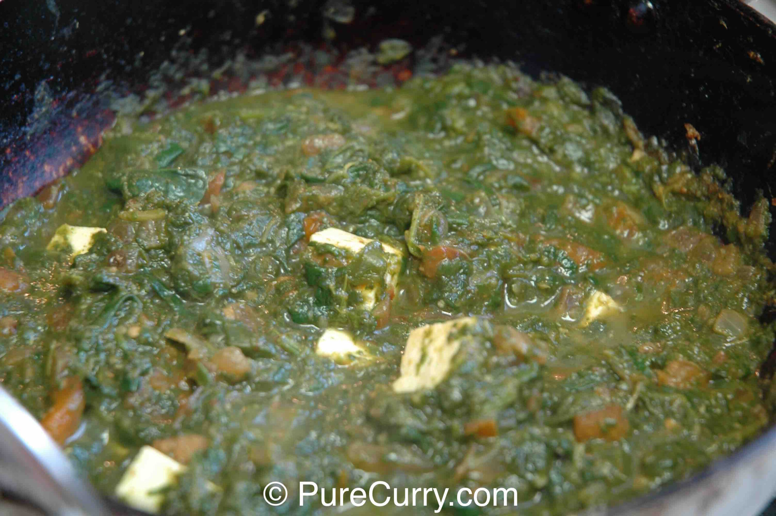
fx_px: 2100
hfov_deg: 20.9
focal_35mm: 98
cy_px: 258
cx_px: 388
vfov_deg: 14.0
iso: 400
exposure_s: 1/15
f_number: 4.5
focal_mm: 65
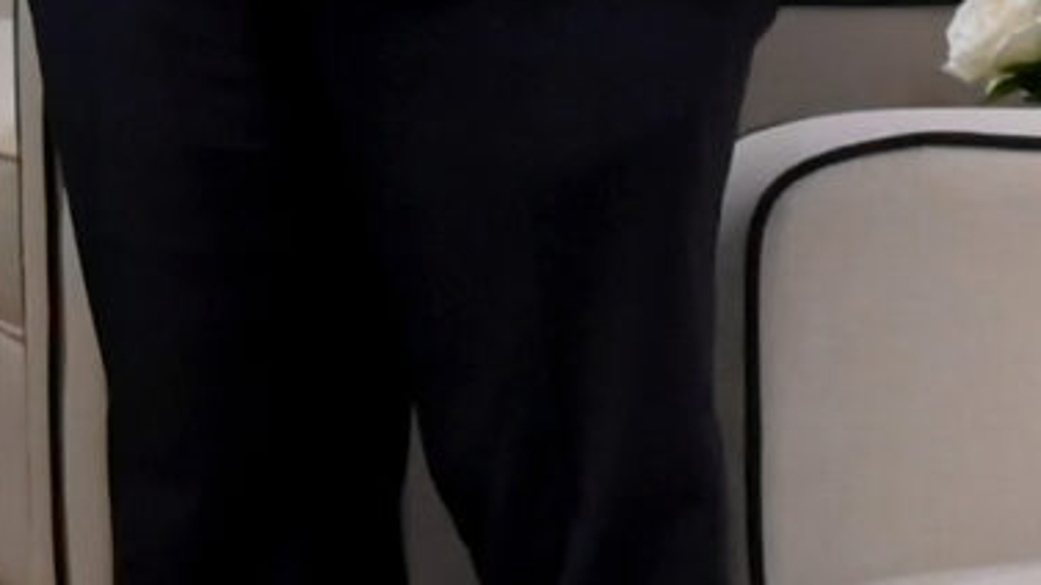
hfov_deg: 6.6
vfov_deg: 3.9
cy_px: -1342
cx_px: -2052
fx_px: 8253
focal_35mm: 299
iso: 3200
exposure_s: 1/160
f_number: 4.5
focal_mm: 28.5
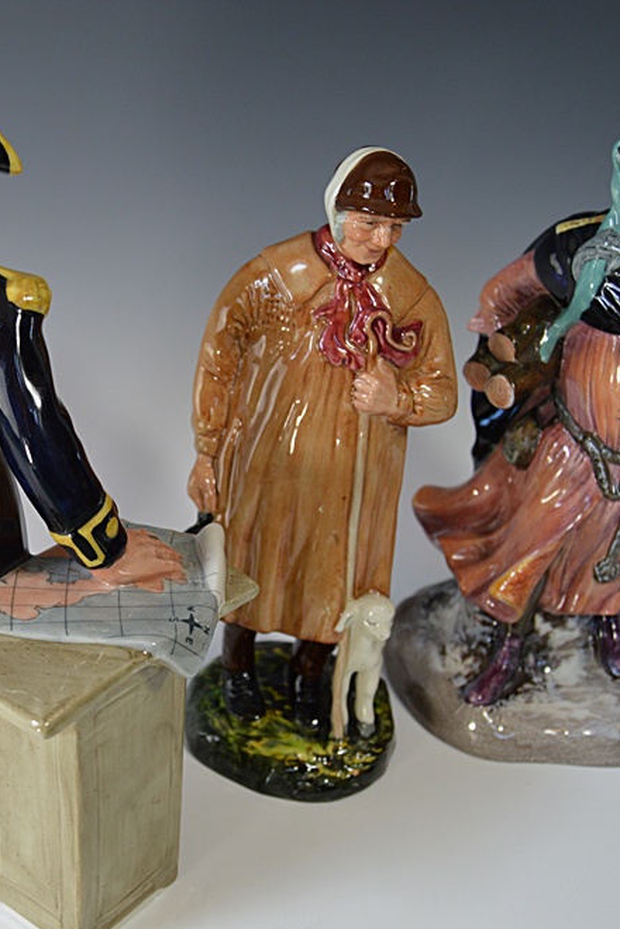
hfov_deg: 26.3
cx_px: 92
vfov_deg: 39.6
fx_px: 1290
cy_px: 467
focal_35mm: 50
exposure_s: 1/100
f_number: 5
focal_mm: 22
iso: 400
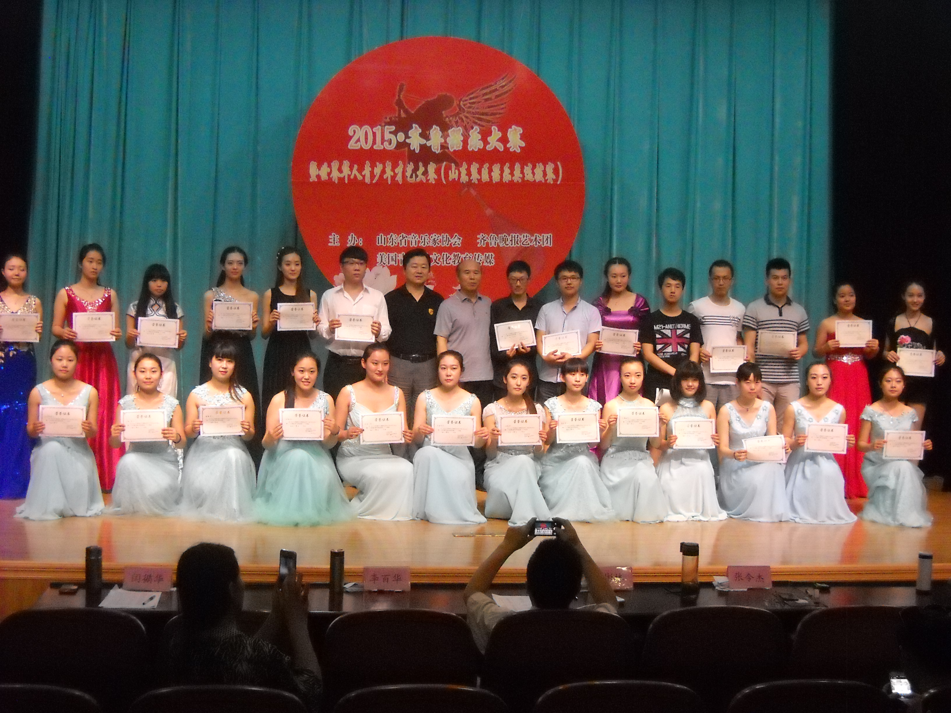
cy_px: 356
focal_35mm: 48
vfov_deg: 30.3
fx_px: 1319
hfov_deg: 39.7
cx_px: 476
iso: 800
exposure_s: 1/71
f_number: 3.3
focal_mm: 7.88
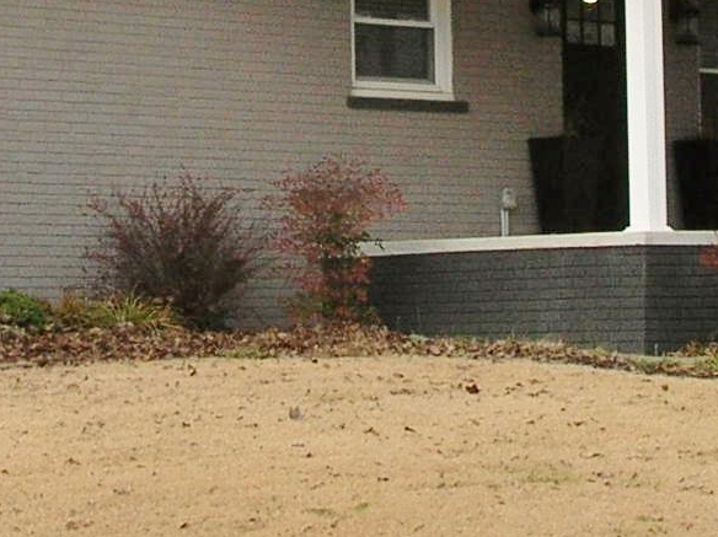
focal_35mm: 141
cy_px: -106
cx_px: 489
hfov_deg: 14.0
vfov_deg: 10.3
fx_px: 2922
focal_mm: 6
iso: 50
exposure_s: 1/226
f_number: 3.7
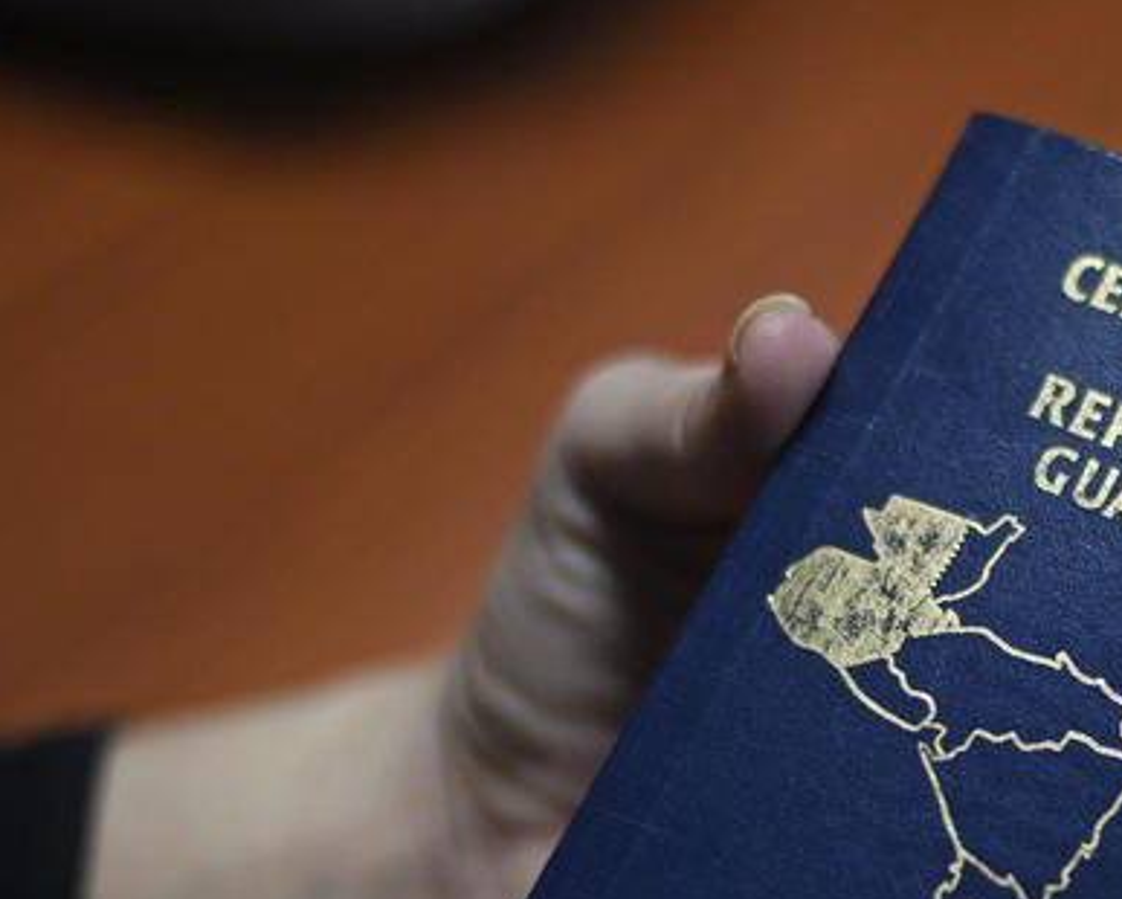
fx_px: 3787
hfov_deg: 16.4
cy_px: 805
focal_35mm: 114
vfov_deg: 13.4
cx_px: 1168
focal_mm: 50
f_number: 1.8
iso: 800
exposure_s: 1/100
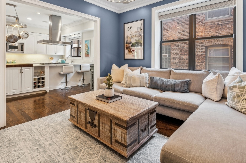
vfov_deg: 63.9
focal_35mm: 19
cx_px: 128
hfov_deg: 86.9
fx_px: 130
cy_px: 65
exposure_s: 1/4
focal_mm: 14
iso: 100
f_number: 9
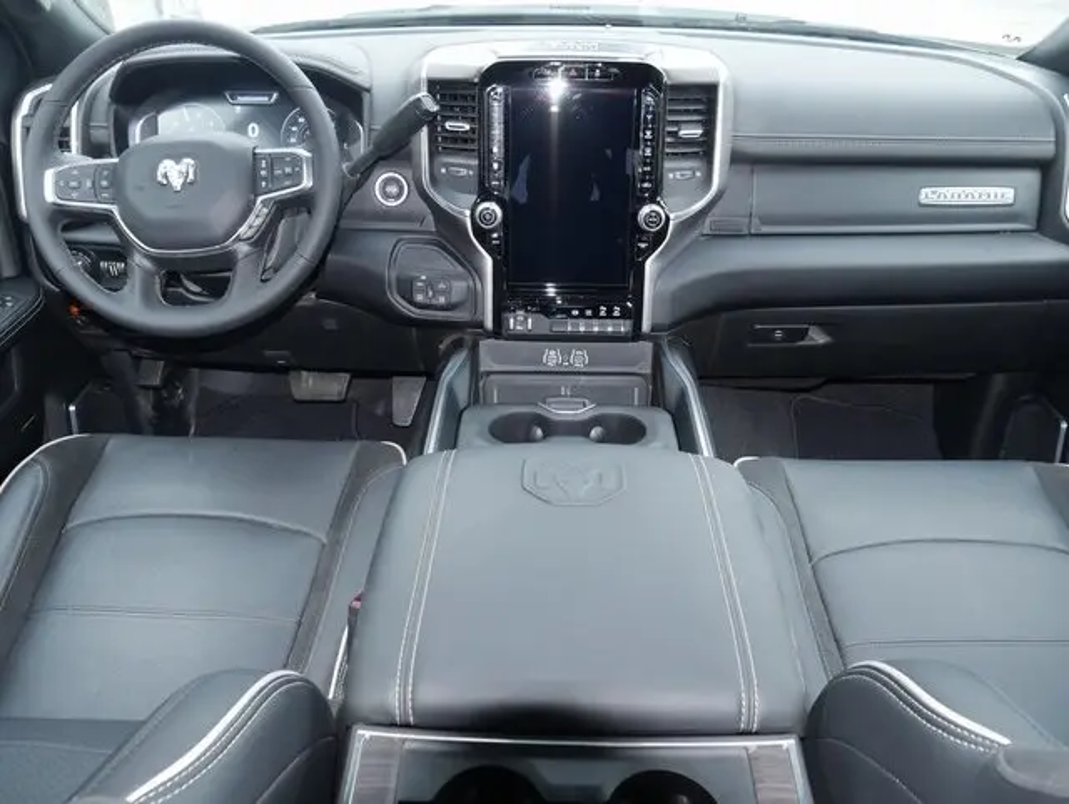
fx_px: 865
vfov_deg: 49.8
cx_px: 534
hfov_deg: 63.4
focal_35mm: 28
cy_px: 402
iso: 500
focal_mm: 14
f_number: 5
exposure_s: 1/60
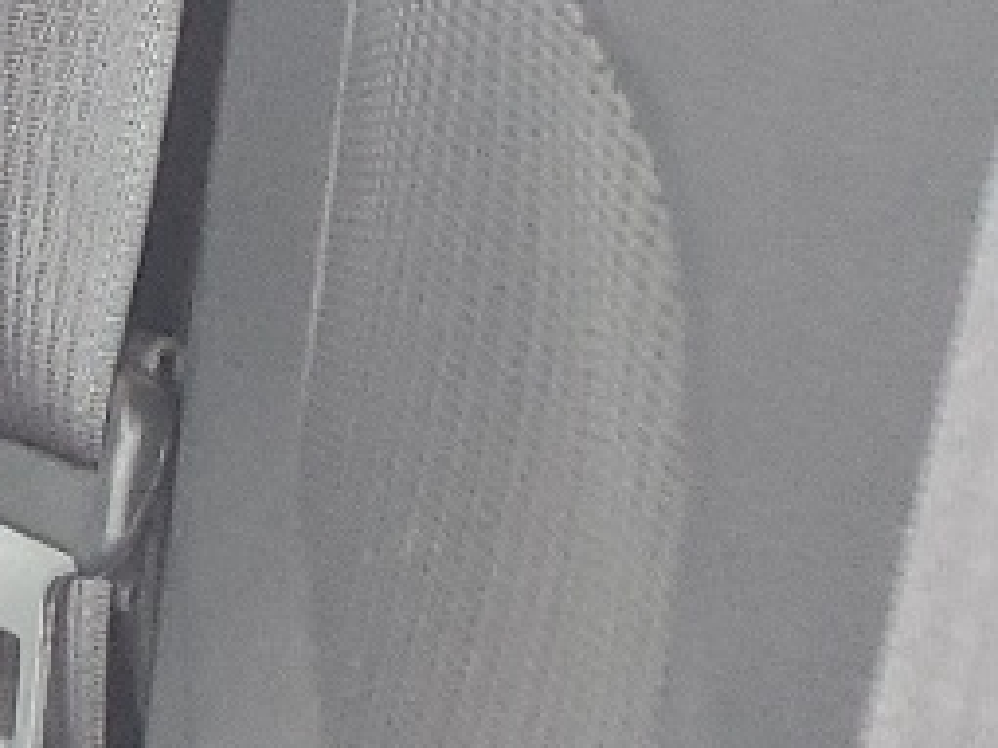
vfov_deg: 9.1
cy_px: 133
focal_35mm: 163
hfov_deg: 9.3
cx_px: -2121
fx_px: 4697
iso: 120
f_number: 1.5
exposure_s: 1/60.2
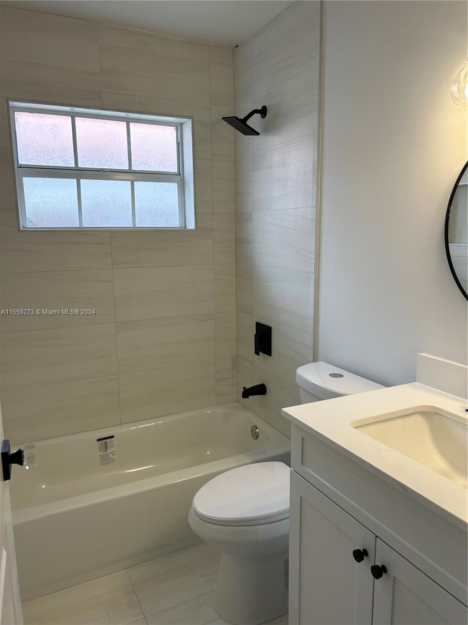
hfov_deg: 53.1
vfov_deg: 67.3
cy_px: 312
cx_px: 234
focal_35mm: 26
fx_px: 469
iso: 40
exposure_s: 1/253
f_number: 1.5
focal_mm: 5.7
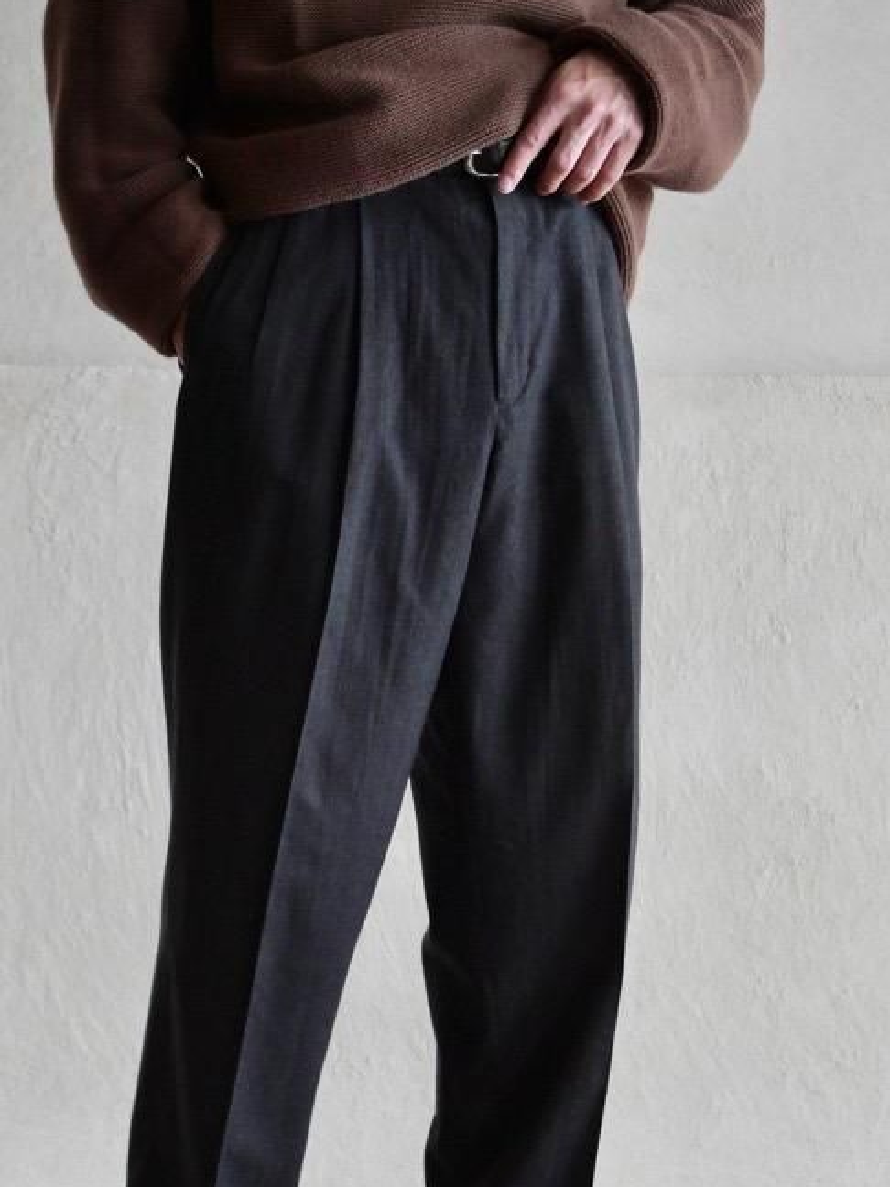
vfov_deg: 19.6
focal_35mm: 100
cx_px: 410
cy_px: 713
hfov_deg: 14.8
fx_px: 3428
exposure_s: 1/100
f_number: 3.9
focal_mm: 38
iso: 1600
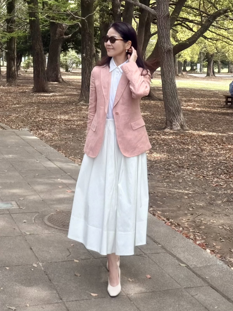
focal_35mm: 30
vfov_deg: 60.0
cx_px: 116
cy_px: 156
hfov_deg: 46.8
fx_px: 269
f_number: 1.9
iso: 125
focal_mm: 2.7
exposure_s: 1/964
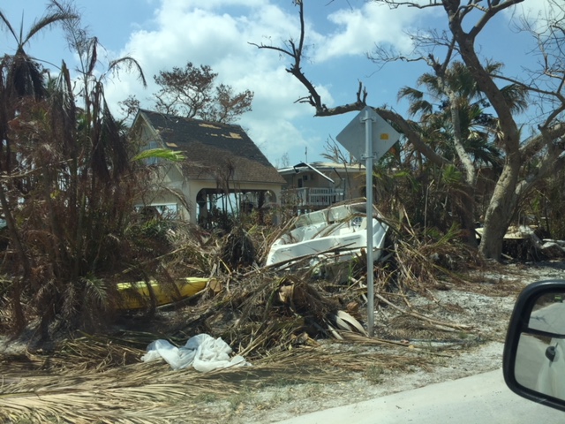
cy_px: 212
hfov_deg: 61.7
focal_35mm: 29
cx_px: 282
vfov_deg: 48.2
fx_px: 473
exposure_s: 1/2326
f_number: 2.2
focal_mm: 4.15
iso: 32
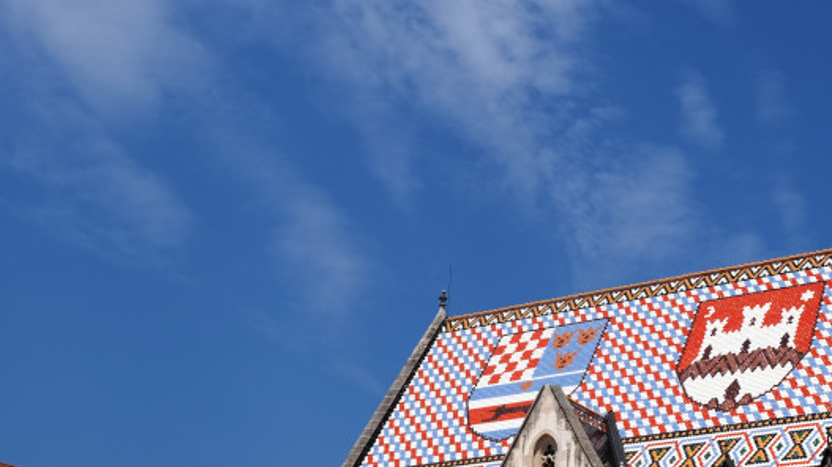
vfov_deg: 21.7
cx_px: 748
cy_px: 316
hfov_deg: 35.6
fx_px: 1213
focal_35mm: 55
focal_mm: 18
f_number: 5
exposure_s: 1/1000
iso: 160
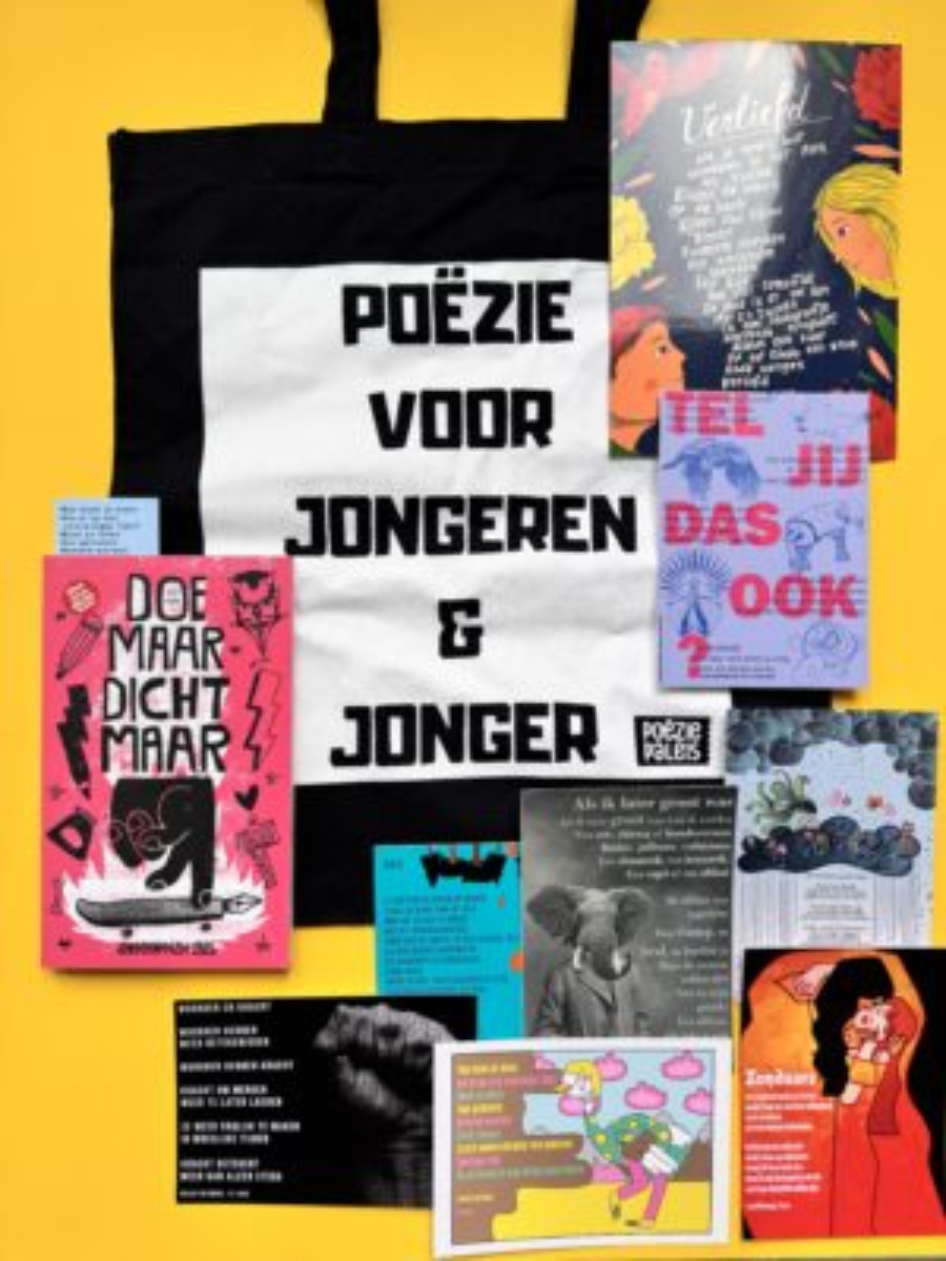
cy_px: 630
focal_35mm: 24
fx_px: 875
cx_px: 473
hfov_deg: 56.8
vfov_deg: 71.6
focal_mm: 6.76
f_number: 1.78
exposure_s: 1/615
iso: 80
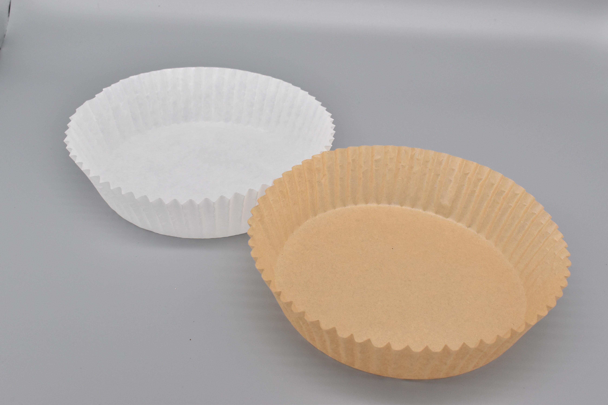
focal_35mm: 45
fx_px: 760
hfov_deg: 43.6
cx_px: 304
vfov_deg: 29.9
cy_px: 202
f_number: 10
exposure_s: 1/200
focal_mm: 30
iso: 1250
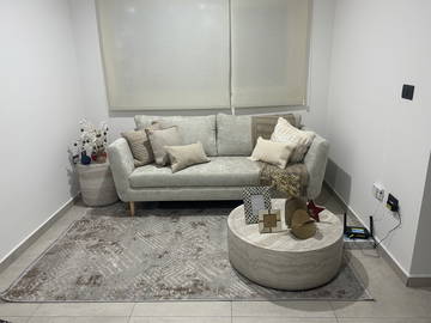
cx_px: 216
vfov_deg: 53.1
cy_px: 162
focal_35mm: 26
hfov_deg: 67.3
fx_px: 324
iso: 125
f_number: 1.5
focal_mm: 5.7
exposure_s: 1/60
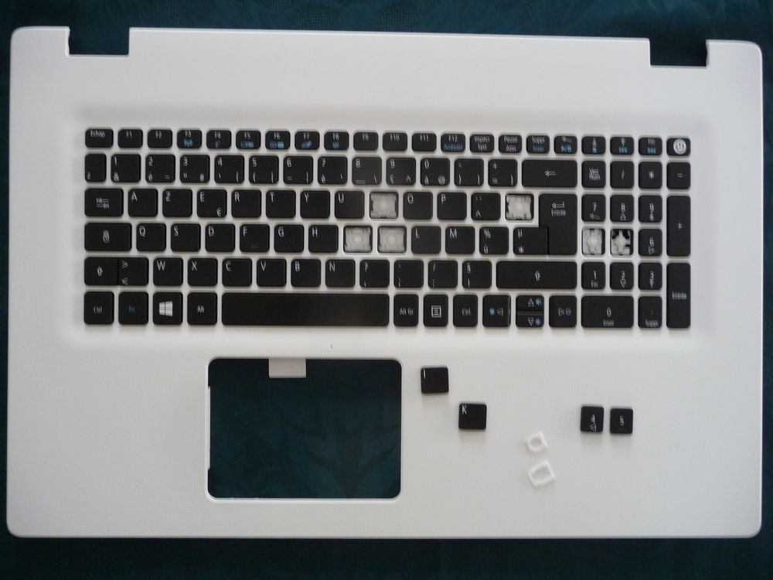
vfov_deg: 49.7
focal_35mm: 28
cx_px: 386
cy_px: 290
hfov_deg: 63.4
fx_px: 625
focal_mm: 4.7
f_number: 3.3
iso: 320
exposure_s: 1/30
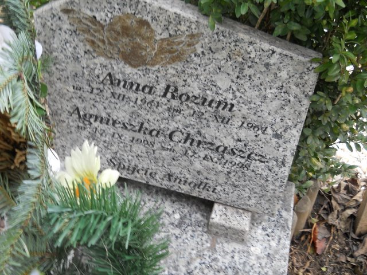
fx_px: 435
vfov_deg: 35.1
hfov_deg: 45.8
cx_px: 184
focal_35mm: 41
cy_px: 138
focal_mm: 6.72
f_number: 3.1
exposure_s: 1/30
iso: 125
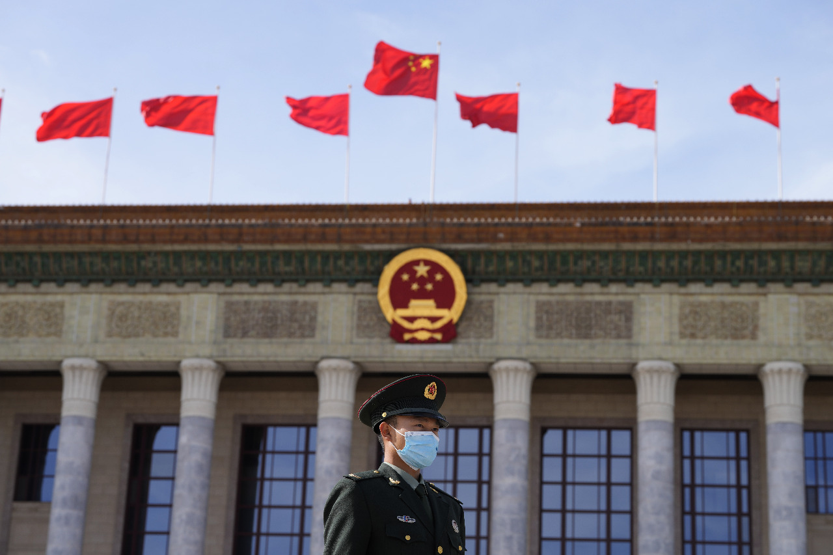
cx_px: 416
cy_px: 278
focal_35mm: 78
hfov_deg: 26.0
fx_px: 1804
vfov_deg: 17.5
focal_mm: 78
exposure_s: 1/640
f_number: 6.3
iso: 200
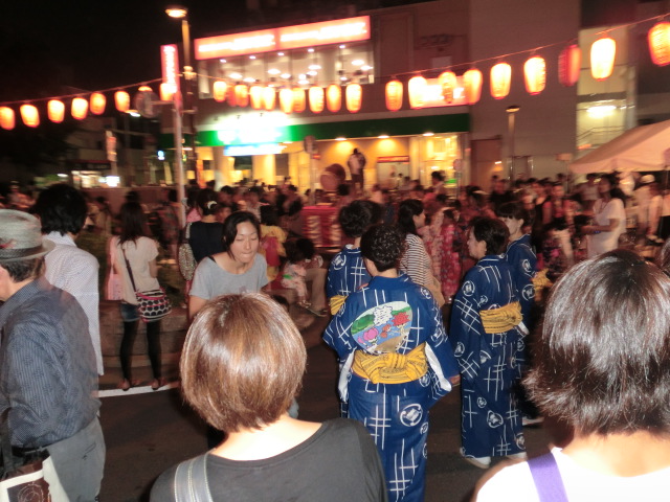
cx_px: 335
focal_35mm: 28
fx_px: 542
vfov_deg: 49.7
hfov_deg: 63.4
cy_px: 251
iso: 400
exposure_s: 1/15
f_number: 3
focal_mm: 5
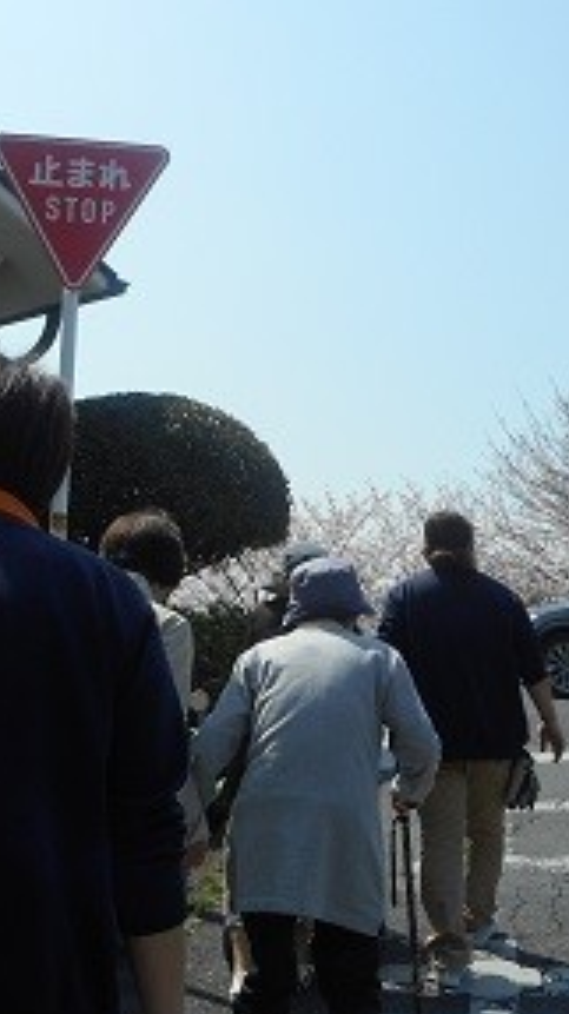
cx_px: 325
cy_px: 450
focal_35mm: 49
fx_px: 1317
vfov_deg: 42.1
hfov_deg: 24.4
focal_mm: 4.5
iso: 80
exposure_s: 1/800
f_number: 3.7
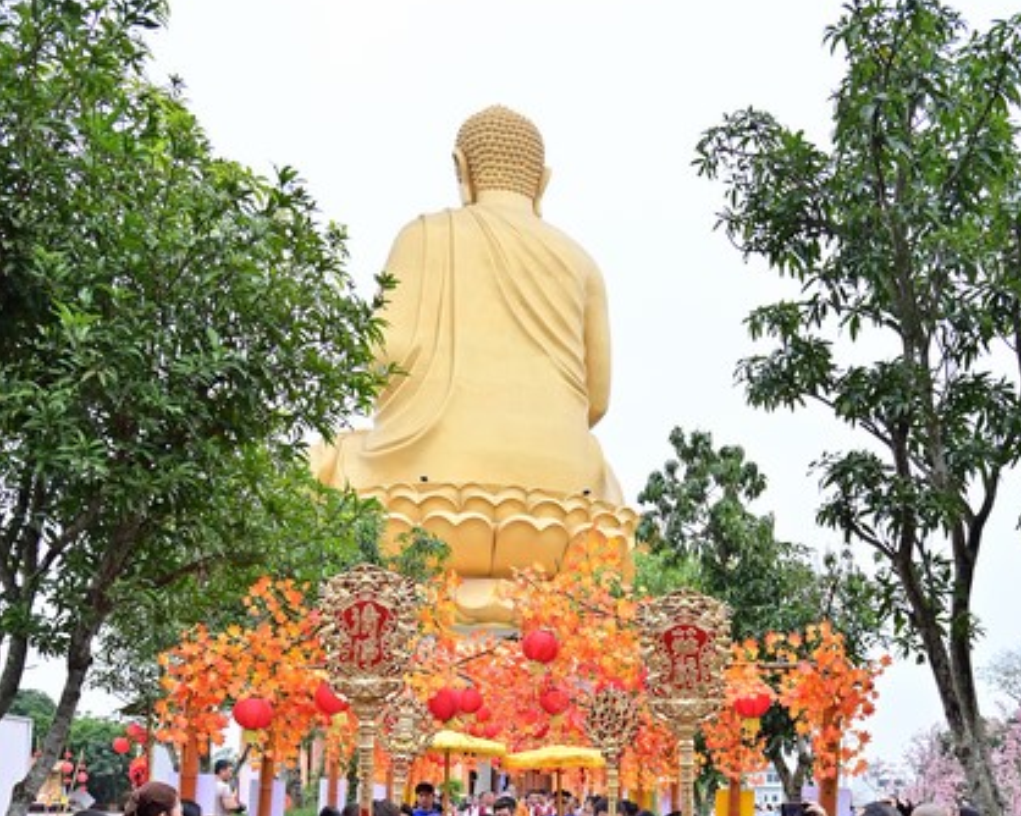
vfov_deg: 39.4
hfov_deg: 51.5
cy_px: 721
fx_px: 1057
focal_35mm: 35
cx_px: 525
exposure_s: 1/400
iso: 160
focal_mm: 24
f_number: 5.6
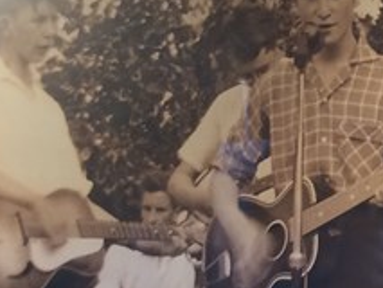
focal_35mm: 117
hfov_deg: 16.2
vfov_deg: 12.5
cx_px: 442
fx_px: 1295
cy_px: 310
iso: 100
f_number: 2.2
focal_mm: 4.15
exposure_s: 1/33
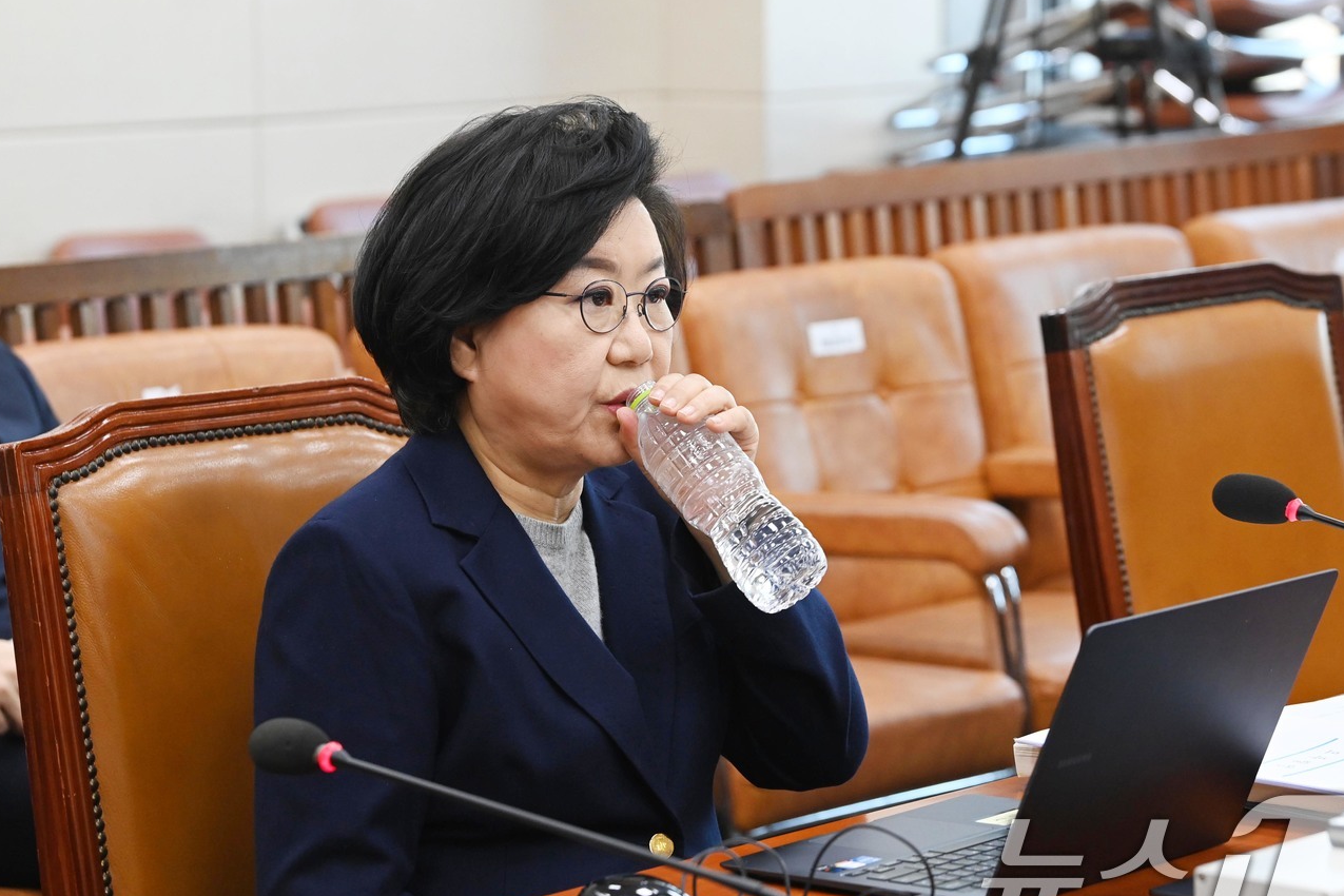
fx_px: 4592
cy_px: 470
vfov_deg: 11.1
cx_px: 663
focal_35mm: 123
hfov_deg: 16.7
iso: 3200
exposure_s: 1/250
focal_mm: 112
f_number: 5.6
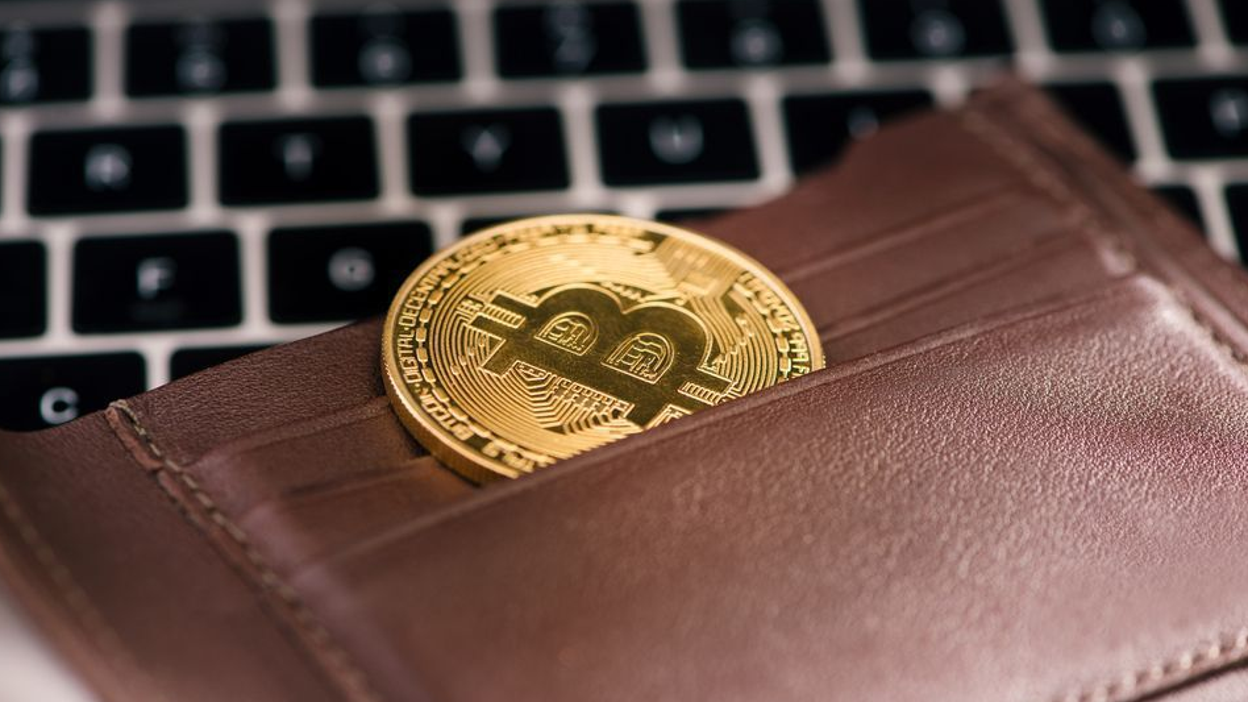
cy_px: 351
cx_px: 604
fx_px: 3838
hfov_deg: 18.5
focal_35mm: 116
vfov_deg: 10.4
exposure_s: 1/125
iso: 100
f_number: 5.6
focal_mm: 105
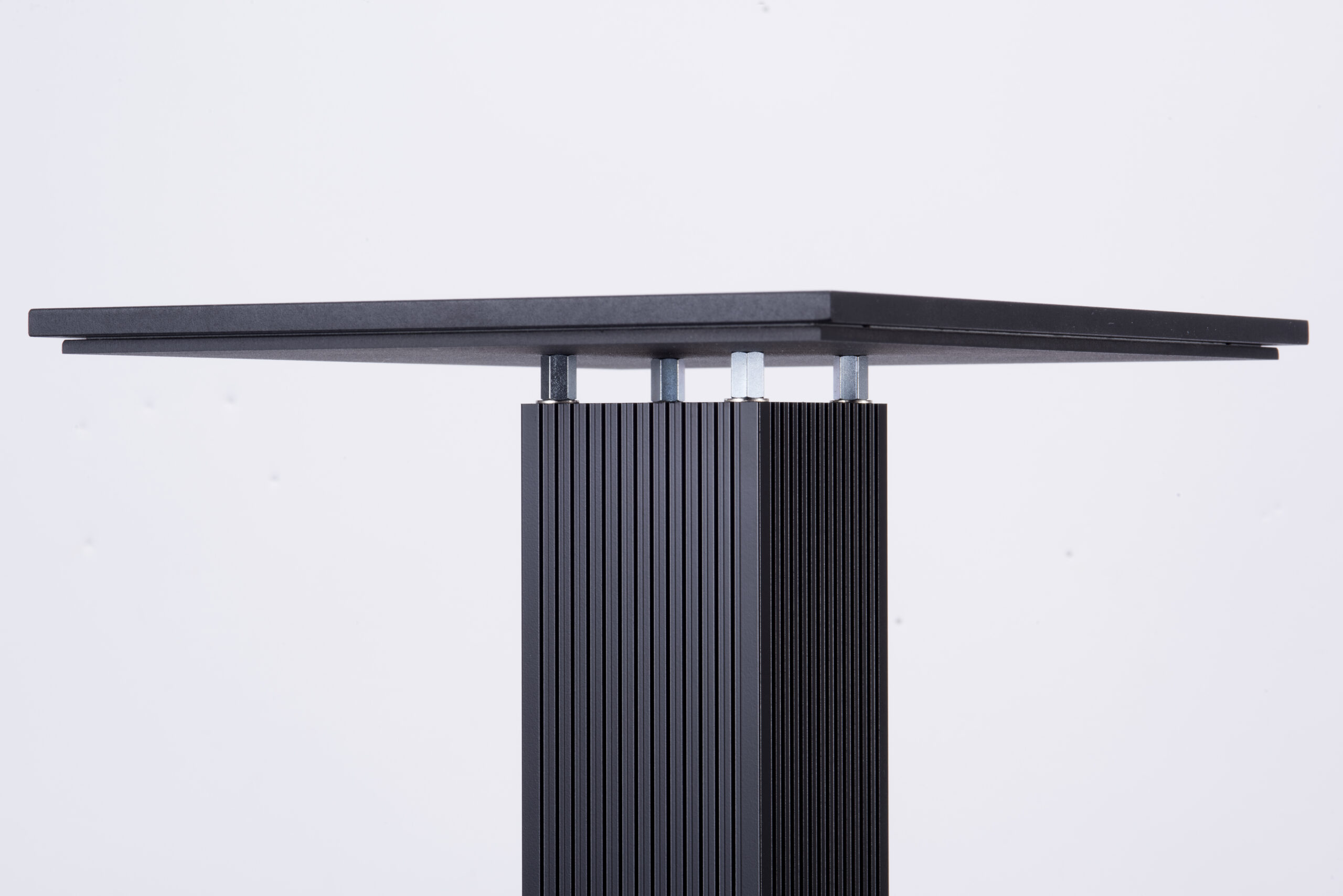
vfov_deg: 13.1
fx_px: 3918
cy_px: 448
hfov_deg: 19.4
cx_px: 672
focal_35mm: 105
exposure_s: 1/60
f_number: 32
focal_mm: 105
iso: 64
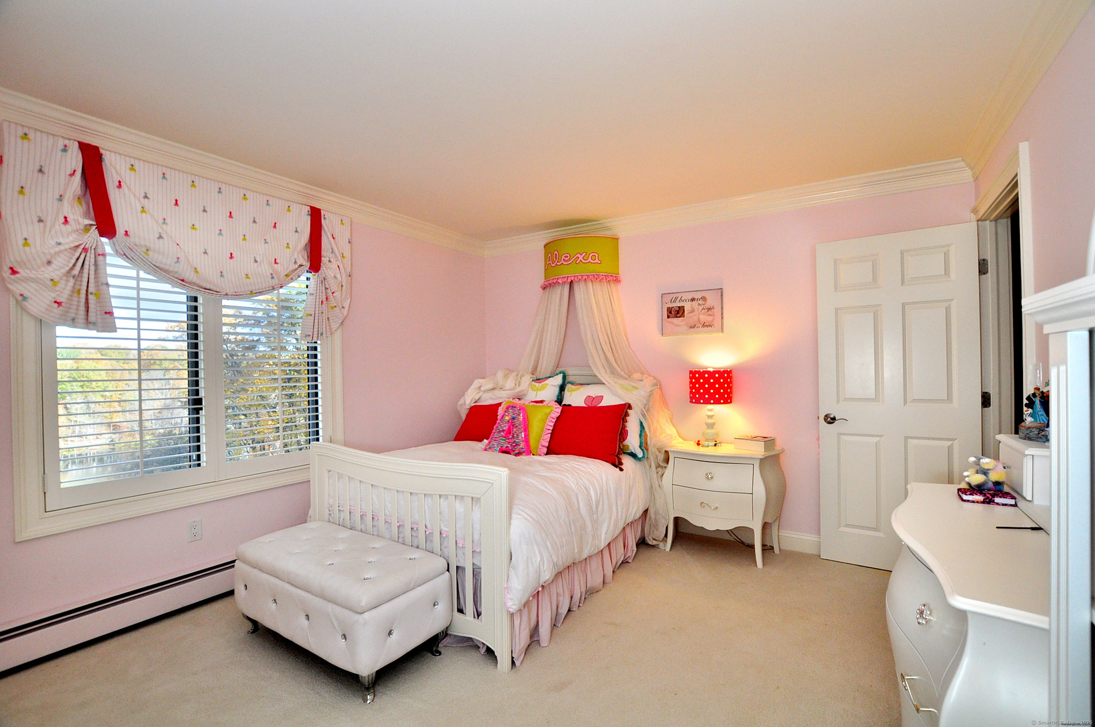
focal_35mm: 15
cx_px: 548
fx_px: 456
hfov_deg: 100.5
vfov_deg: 77.2
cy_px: 364
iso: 640
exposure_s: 1/125
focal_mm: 10
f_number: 5.6
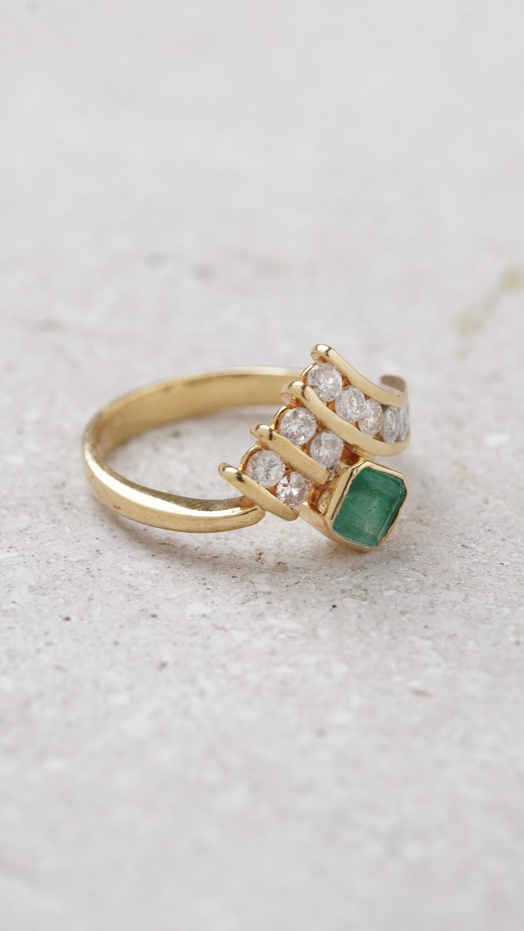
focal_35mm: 111
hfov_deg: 10.9
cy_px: 462
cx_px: 260
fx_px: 2742
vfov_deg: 19.3
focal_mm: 70
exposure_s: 1/160
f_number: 9
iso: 1250
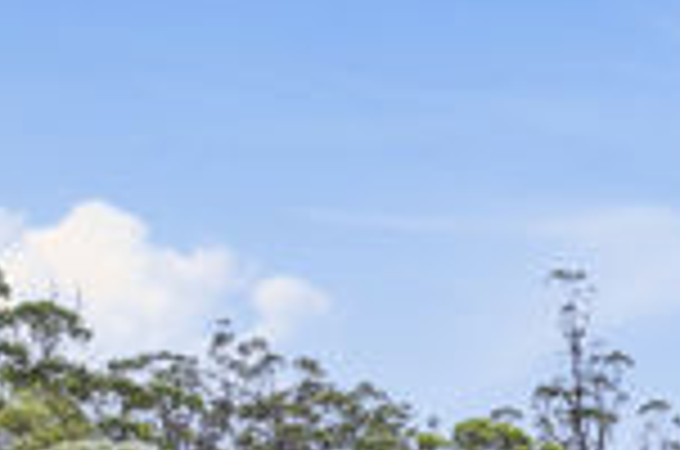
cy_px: 792
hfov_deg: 16.0
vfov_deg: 14.3
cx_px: 1500
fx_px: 1602
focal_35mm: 85
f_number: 9
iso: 200
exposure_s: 1/400
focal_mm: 16
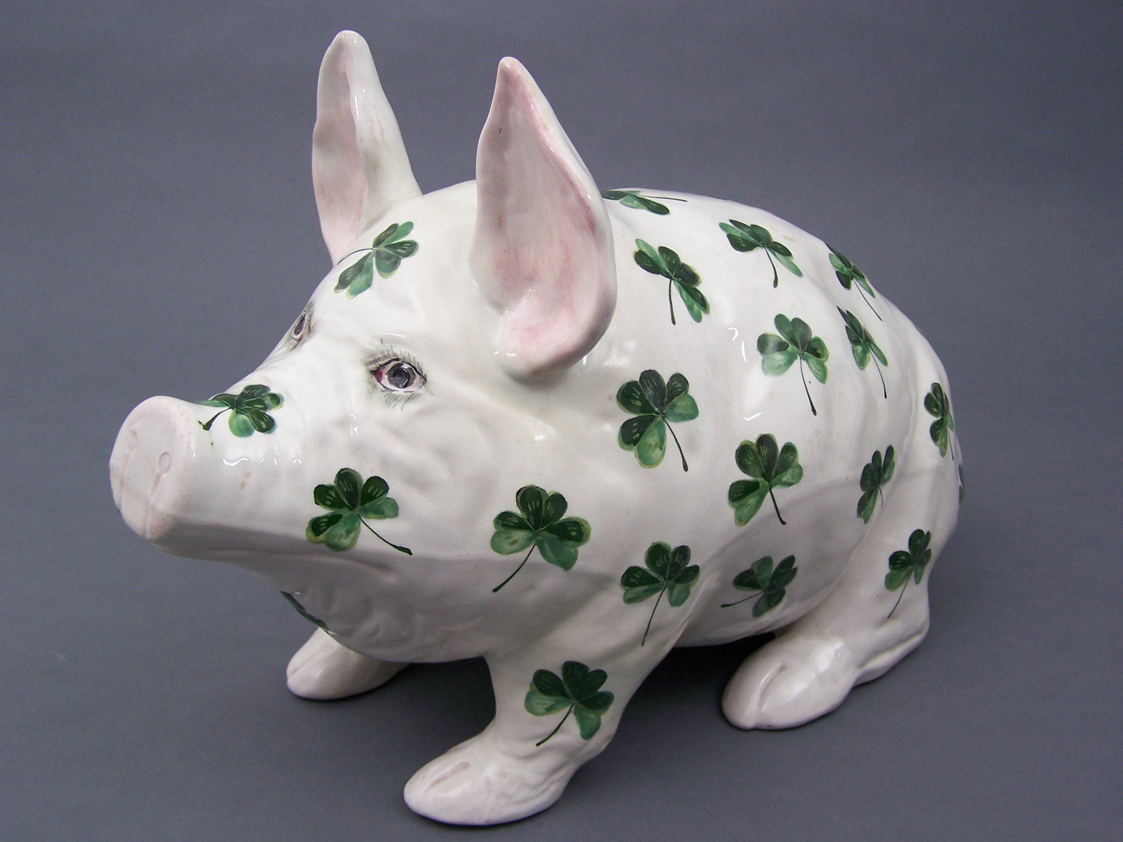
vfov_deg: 36.0
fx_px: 1298
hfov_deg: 46.8
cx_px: 562
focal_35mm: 40
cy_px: 421
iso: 100
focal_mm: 6.7
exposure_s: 1/30
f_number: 2.8
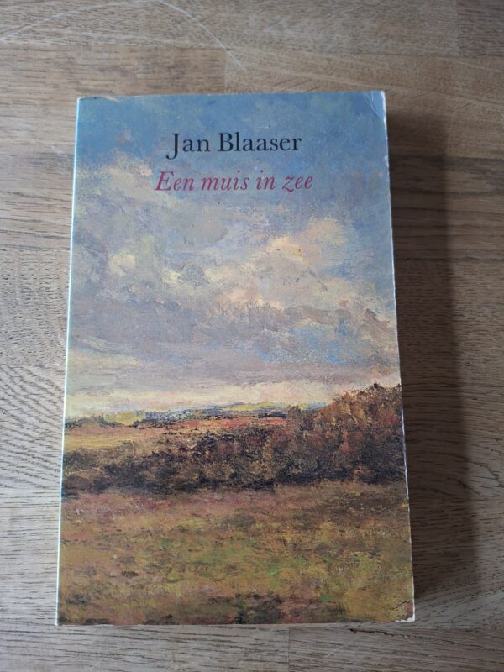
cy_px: 336
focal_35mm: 23
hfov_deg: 58.9
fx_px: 446
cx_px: 252
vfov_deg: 73.9
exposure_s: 1/24
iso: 500
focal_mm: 5.54
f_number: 1.8
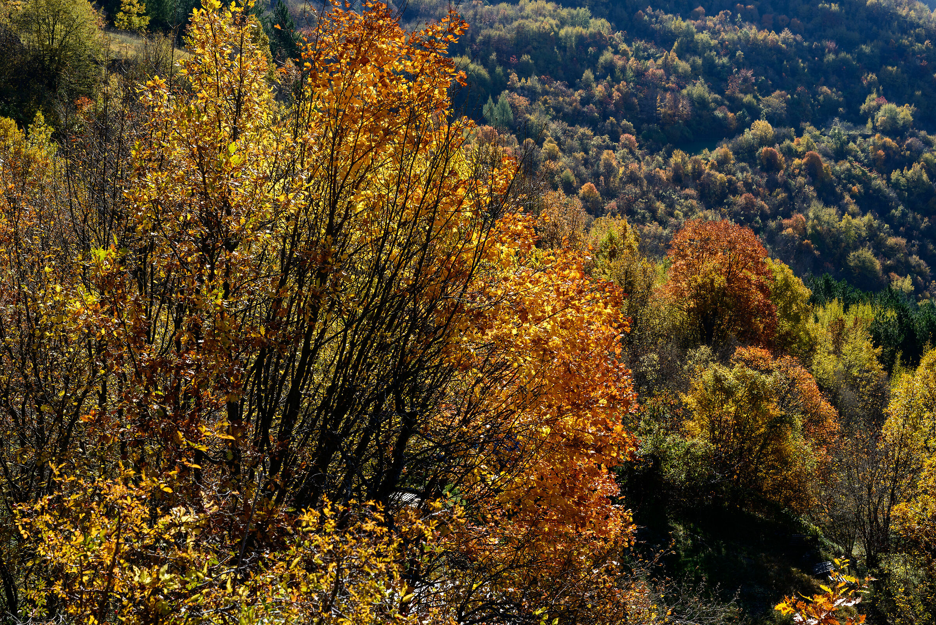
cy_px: 312
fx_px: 1300
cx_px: 468
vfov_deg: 27.0
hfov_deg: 39.6
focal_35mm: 50
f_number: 8
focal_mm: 50
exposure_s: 1/160
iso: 100
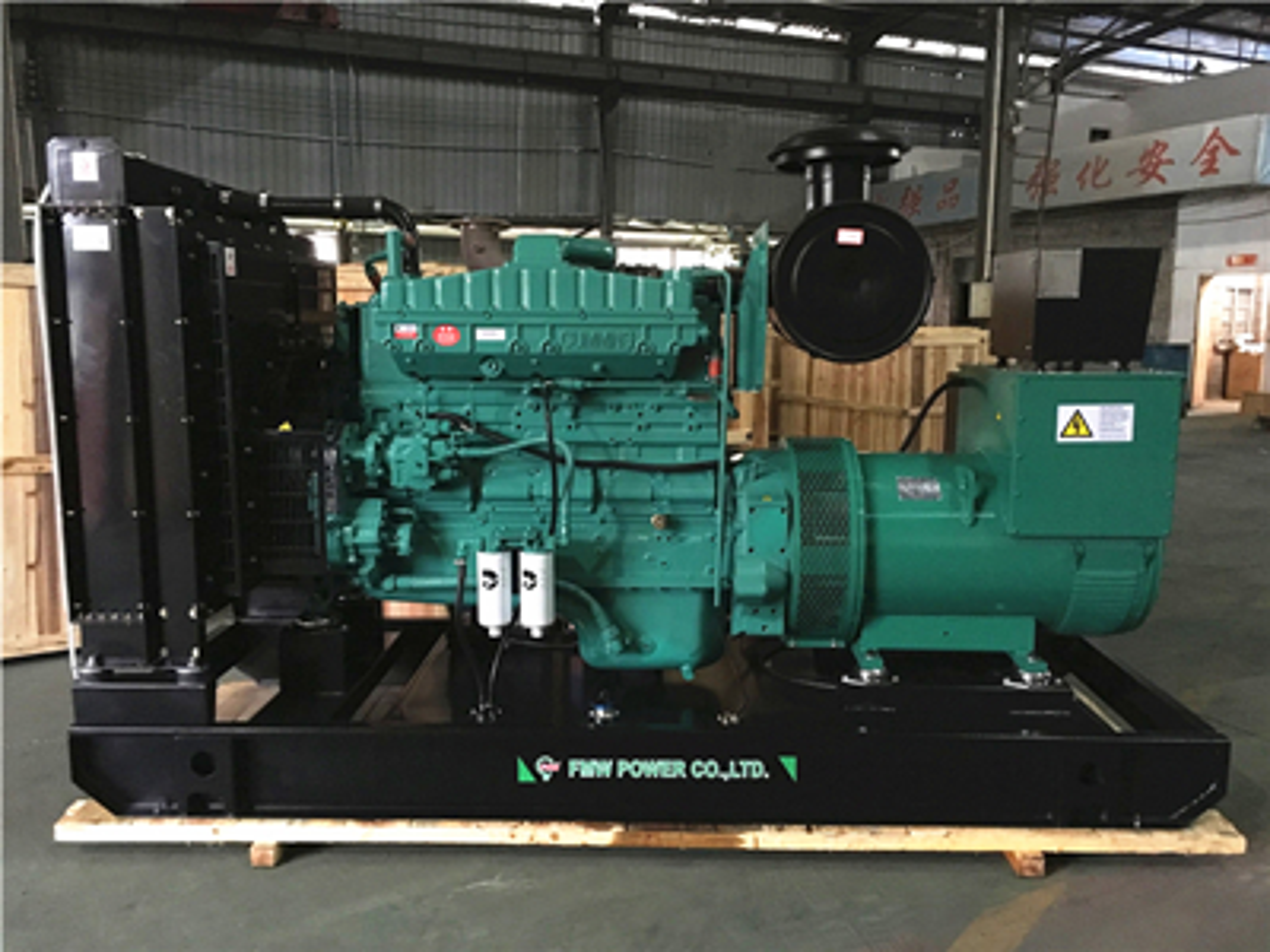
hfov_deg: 61.7
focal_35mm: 29
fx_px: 1064
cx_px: 635
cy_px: 476
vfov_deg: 48.2
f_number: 2.2
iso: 800
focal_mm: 4.15
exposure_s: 1/17
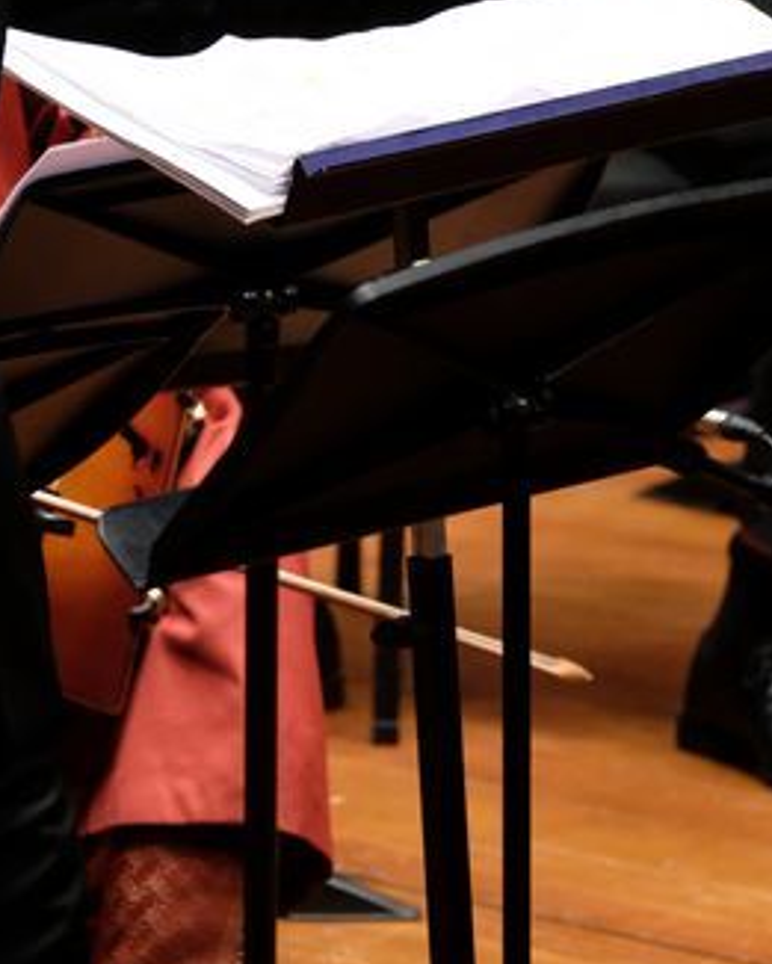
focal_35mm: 1011
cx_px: 115
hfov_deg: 1.5
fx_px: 28861
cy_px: 263
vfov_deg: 1.9
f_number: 5.2
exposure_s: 1/200
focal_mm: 312
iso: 3200
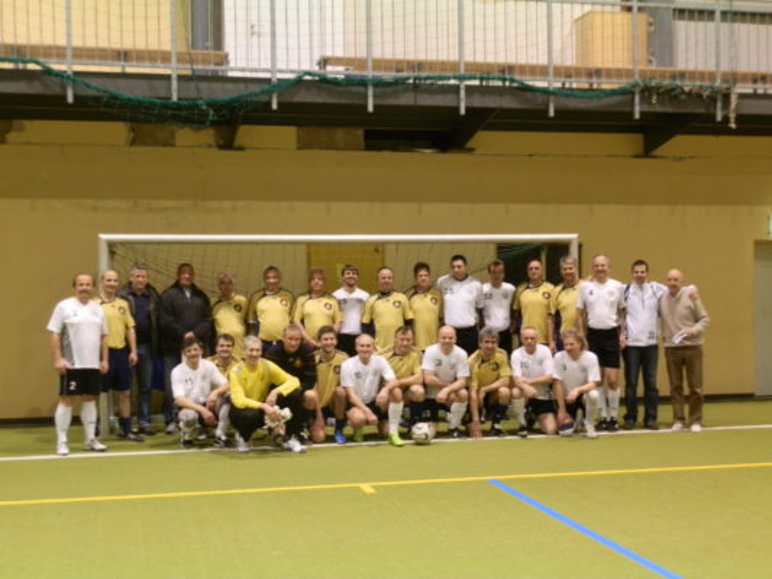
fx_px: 1048
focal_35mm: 47
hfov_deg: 40.4
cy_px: 290
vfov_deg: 30.9
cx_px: 386
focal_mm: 8.51
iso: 200
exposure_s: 1/8
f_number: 3.5
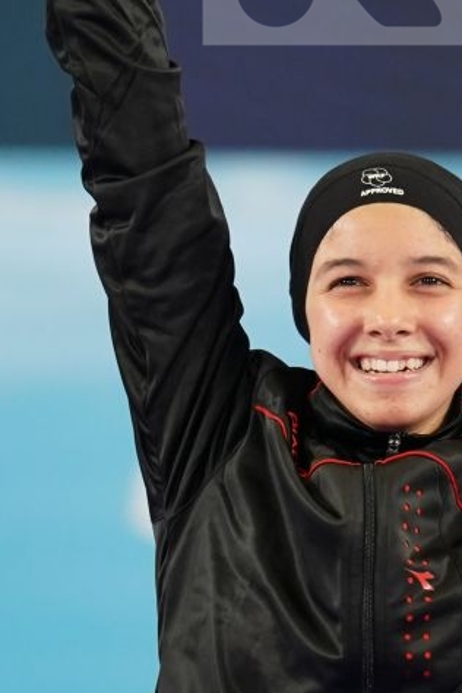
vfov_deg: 2.7
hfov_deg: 1.8
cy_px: 430
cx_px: 339
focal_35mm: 760
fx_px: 14629
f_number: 2.8
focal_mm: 200
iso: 1250
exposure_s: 1/500
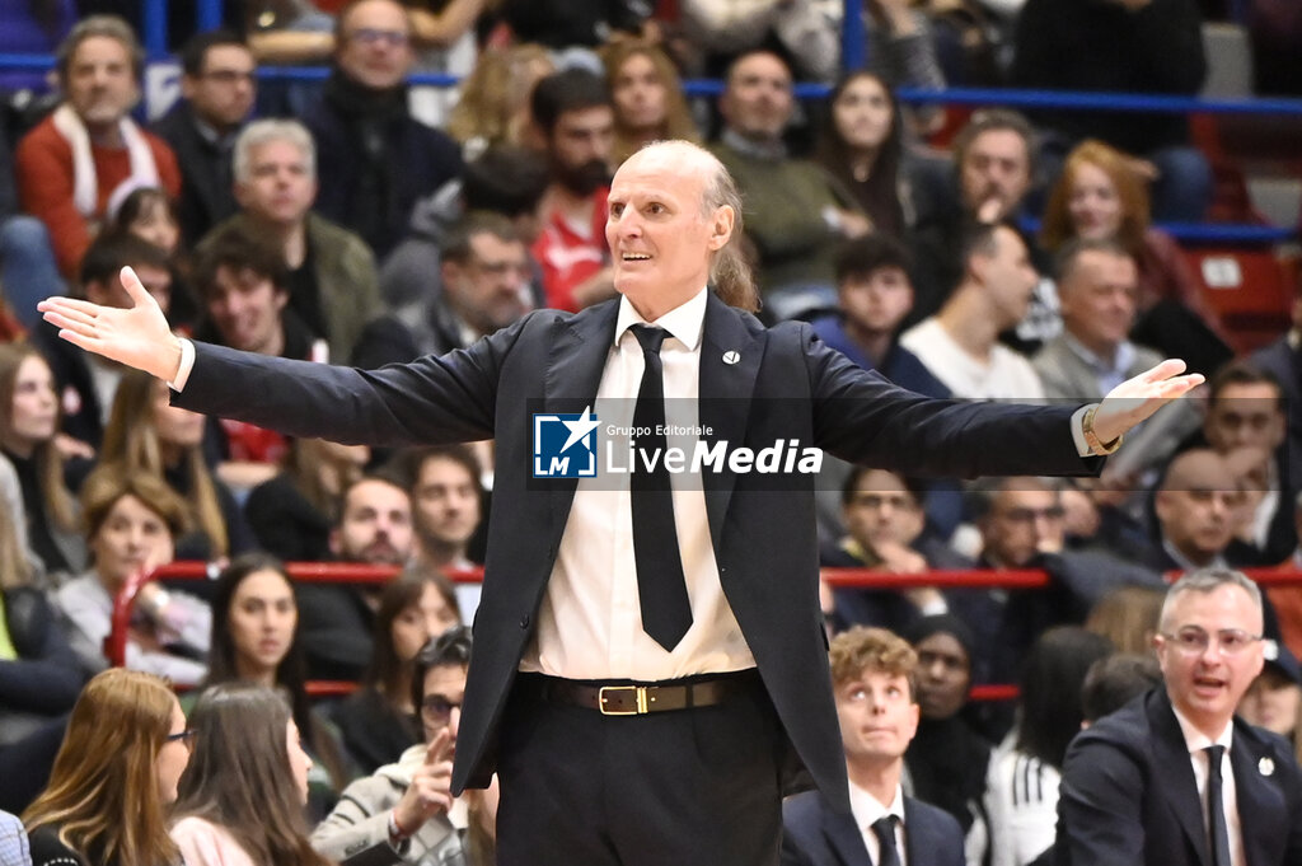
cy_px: 433
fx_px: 9757
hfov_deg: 7.6
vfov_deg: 5.1
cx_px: 651
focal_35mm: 270
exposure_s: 1/2000
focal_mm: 180
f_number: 2.8
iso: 6400
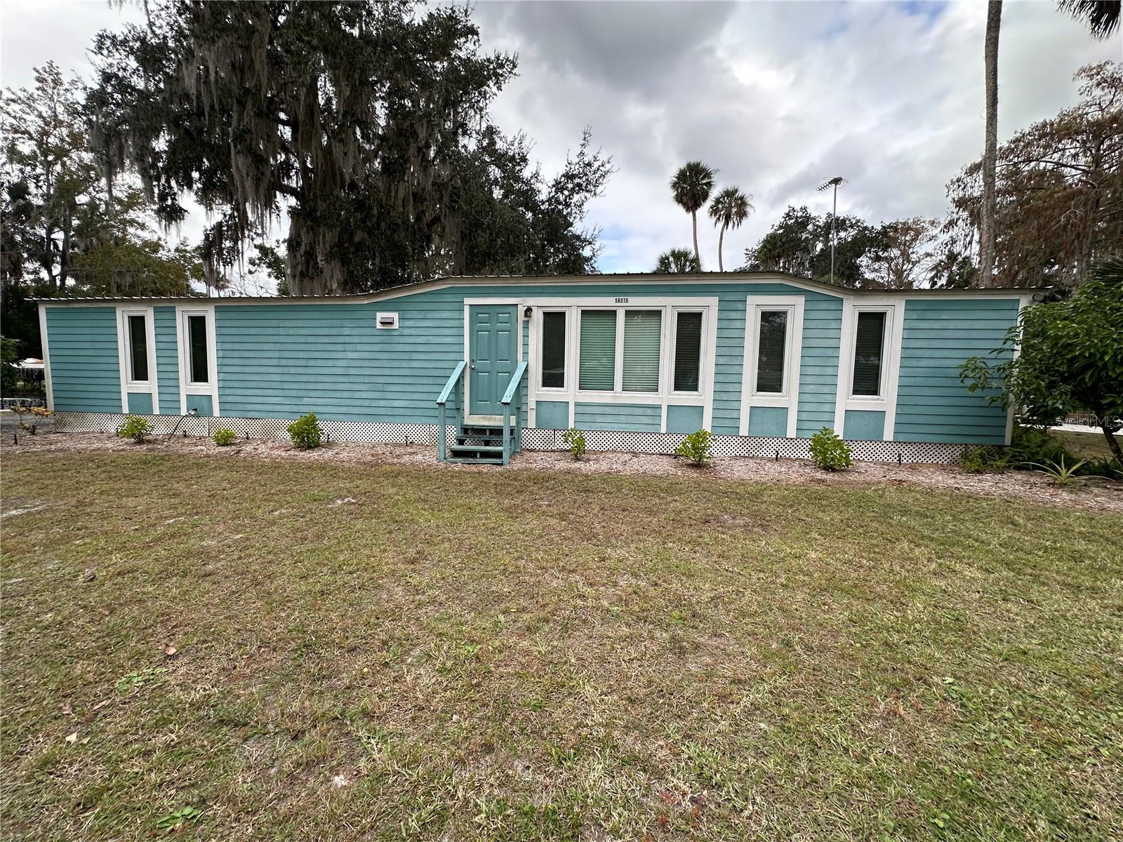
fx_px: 454
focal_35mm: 14
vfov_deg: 85.7
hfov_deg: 102.1
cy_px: 421
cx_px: 562
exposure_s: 1/362
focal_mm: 2.22
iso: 40
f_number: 2.2
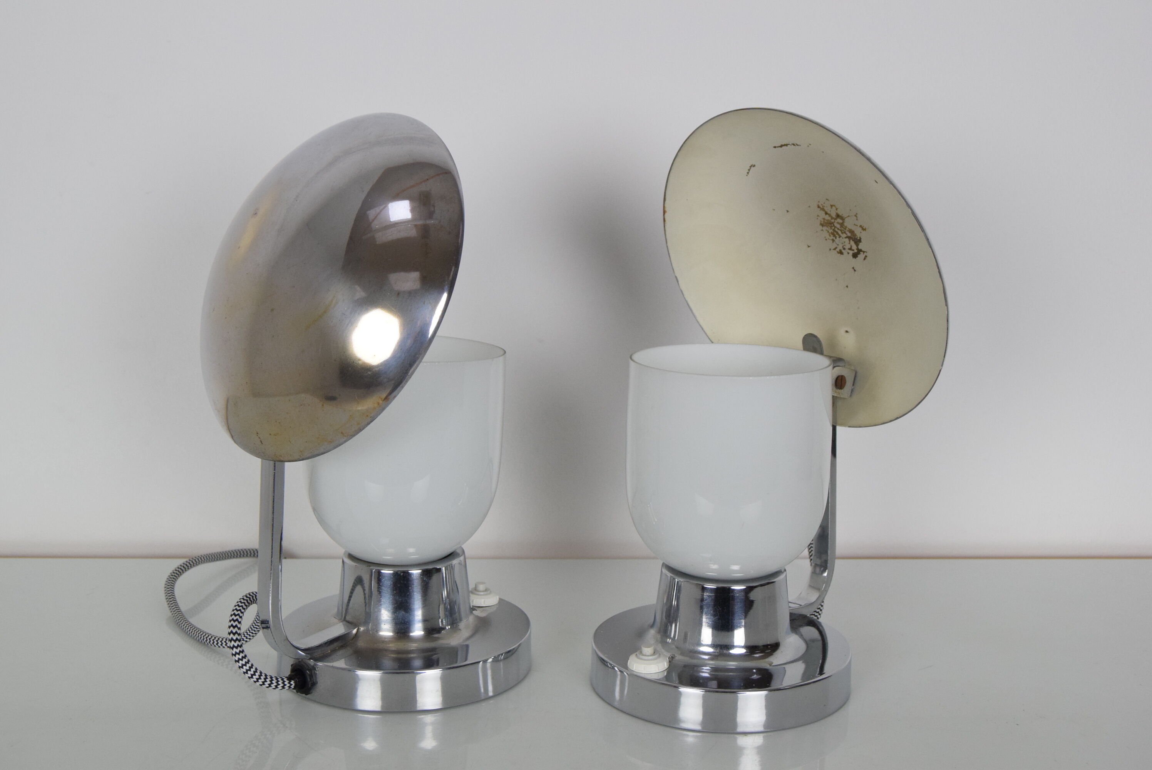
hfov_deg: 42.3
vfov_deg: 29.0
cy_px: 385
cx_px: 576
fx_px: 1489
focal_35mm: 46
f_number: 8
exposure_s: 1/250
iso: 1600
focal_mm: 31
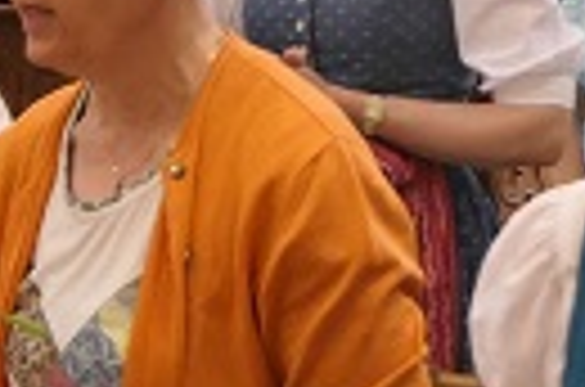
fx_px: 3501
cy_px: 194
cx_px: -590
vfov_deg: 6.3
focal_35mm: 216
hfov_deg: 9.0
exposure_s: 1/60
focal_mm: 14.6
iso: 1600
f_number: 3.4
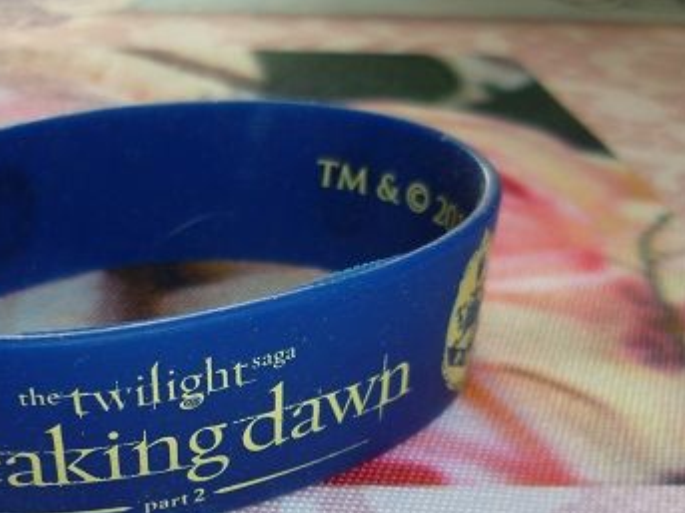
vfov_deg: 28.8
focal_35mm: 49
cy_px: 431
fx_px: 969
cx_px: 178
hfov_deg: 38.0
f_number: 2.8
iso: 80
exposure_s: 1/30
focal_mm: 5
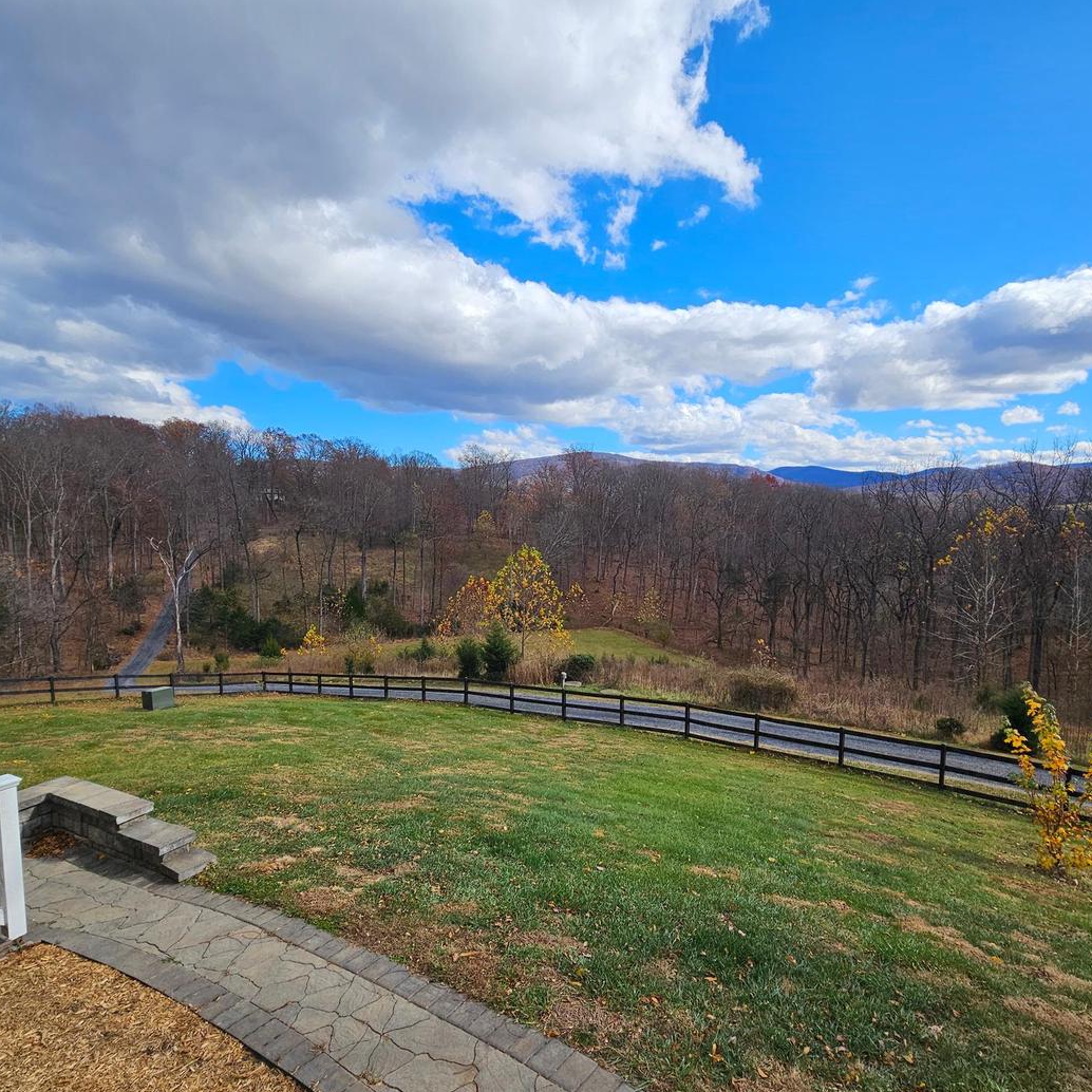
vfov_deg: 87.4
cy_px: 567
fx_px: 571
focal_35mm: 16
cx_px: 548
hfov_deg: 87.4
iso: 50
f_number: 2.2
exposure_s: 1/1799
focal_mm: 2.2
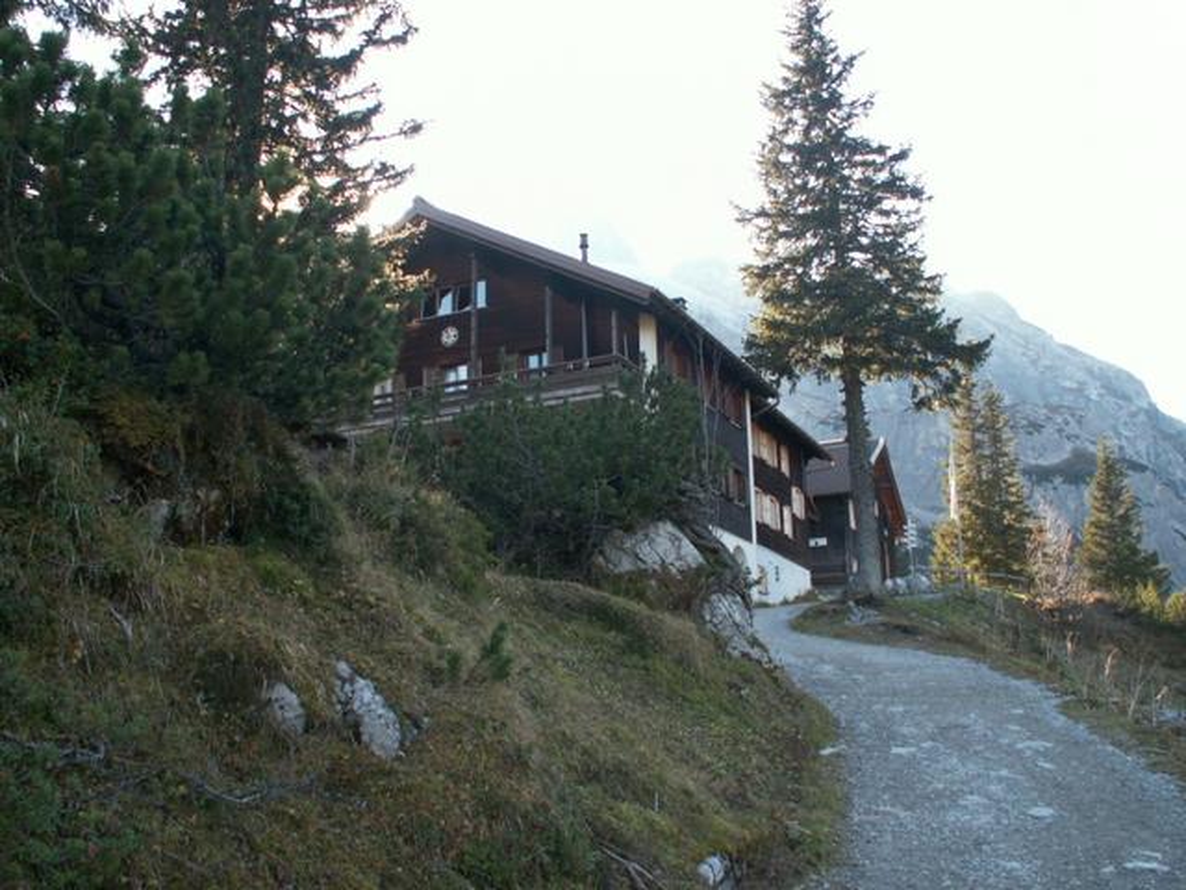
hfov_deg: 52.6
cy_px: 445
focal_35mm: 35
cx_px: 593
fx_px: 1199
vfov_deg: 40.7
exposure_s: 1/80
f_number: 2.8
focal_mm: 5.86
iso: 50
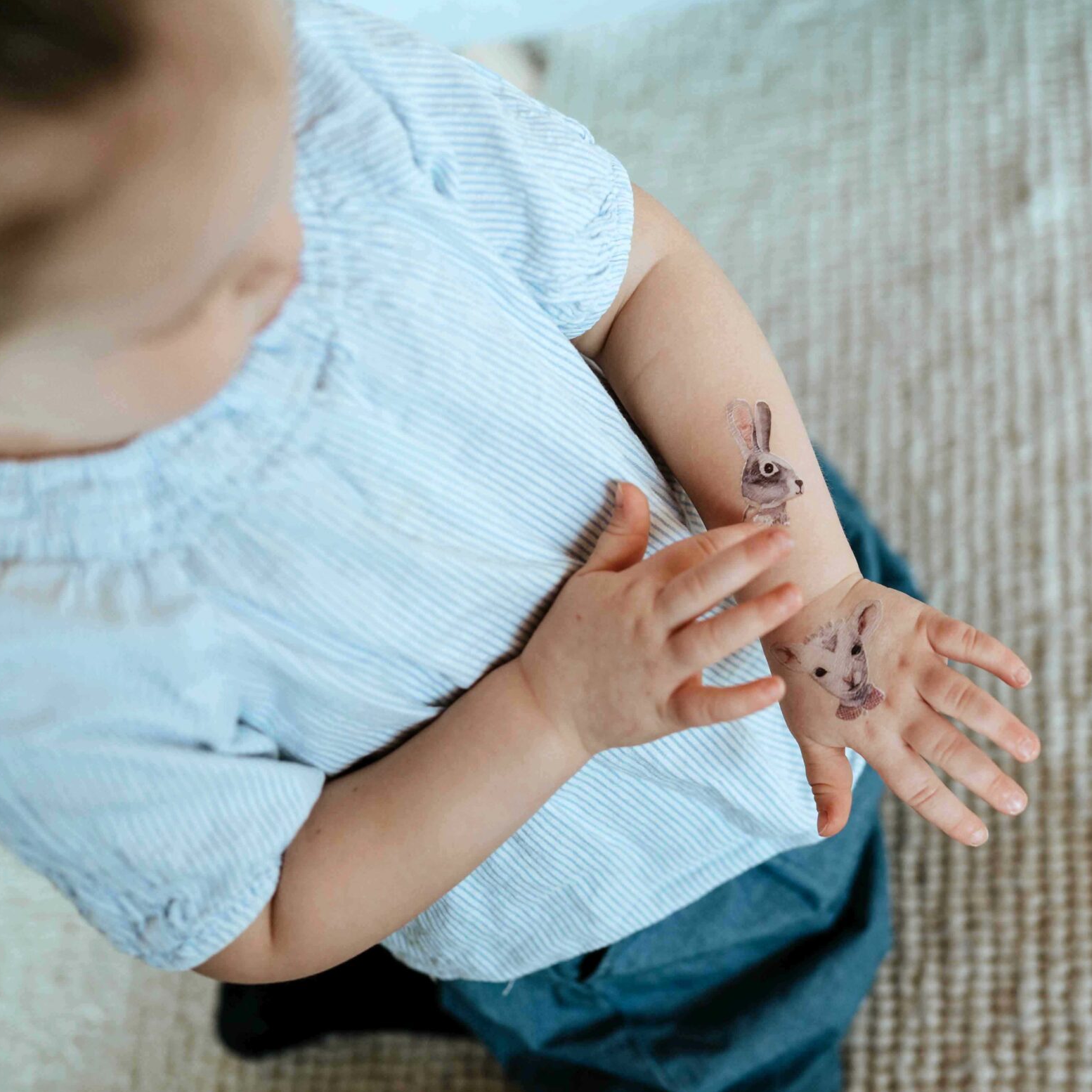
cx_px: 802
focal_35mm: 49
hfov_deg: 34.1
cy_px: 543
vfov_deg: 34.7
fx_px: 1749
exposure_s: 1/250
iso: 320
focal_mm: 35
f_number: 2.2
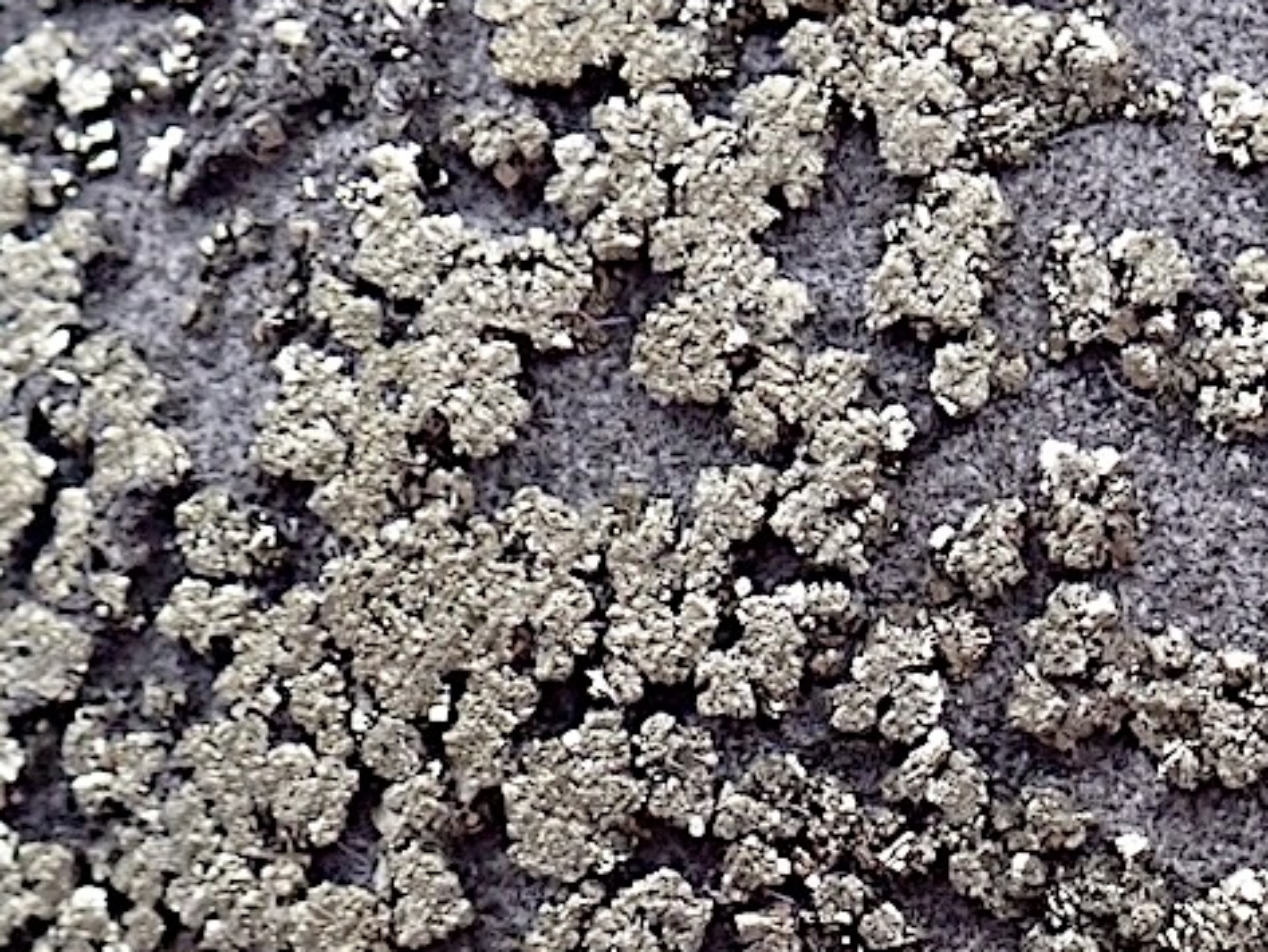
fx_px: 9673
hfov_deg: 7.5
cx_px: 815
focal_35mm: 264
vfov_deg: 5.6
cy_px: 960
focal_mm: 18
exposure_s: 1/100
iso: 640
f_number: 4.9
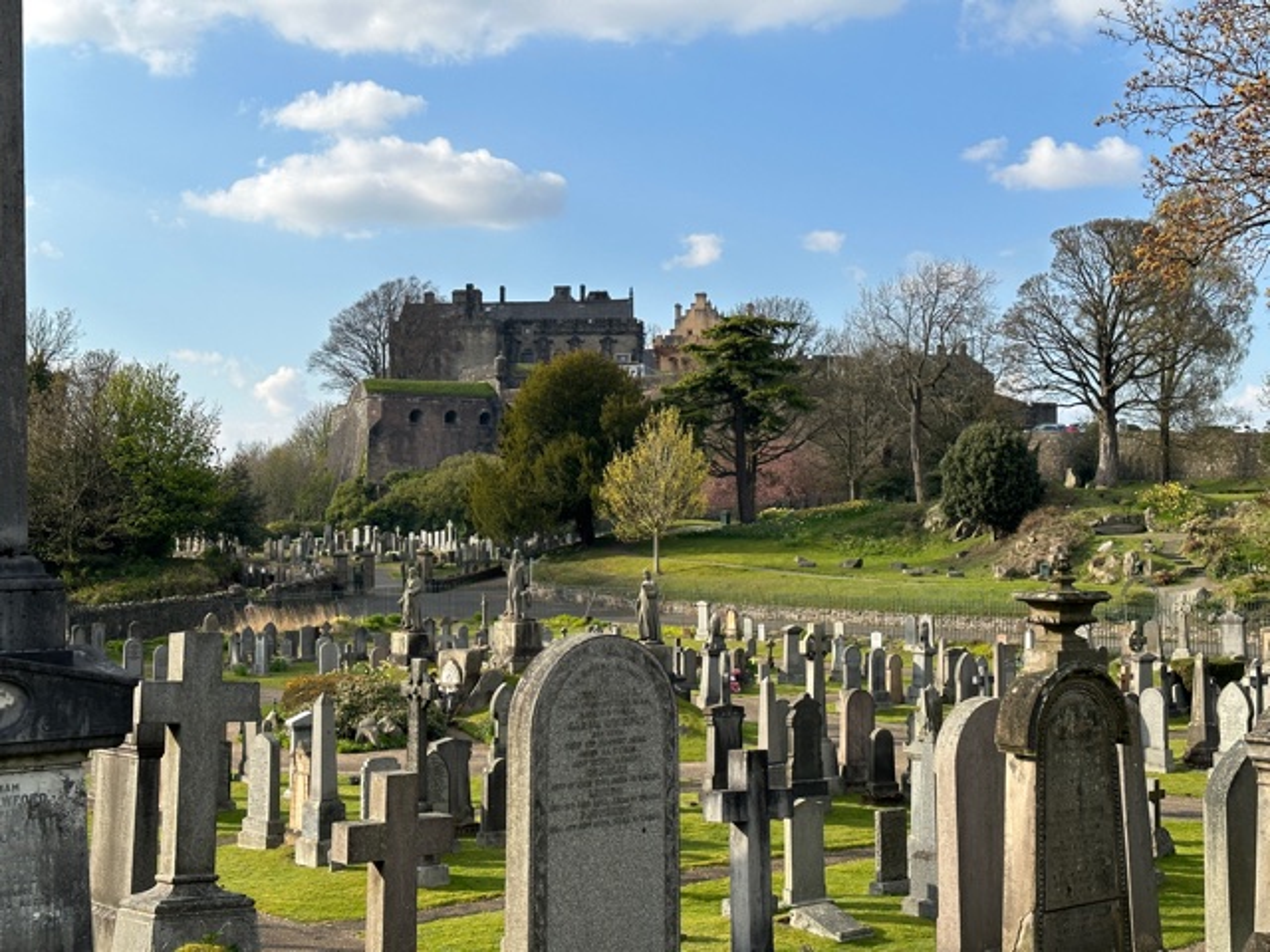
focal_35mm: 48
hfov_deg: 39.7
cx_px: 635
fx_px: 1761
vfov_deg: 30.3
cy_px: 476
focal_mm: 6.86
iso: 64
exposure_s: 1/3155
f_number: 1.78
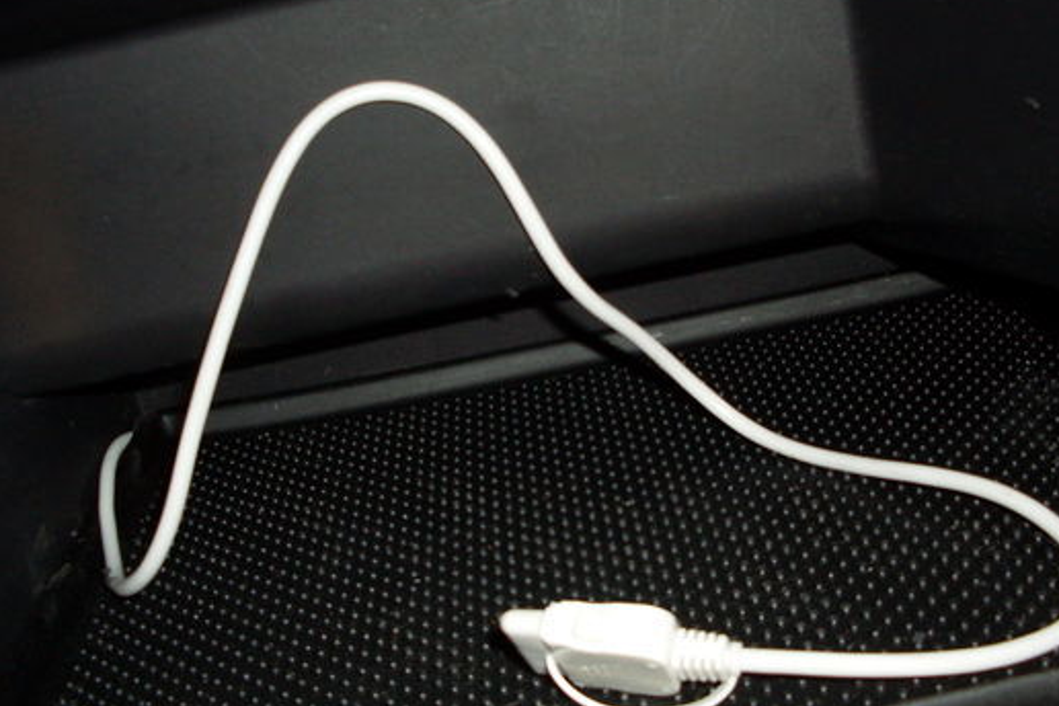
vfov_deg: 27.5
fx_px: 1441
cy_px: 380
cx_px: 554
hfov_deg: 40.3
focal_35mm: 49
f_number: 2.8
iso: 100
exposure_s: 1/45
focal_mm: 6.3
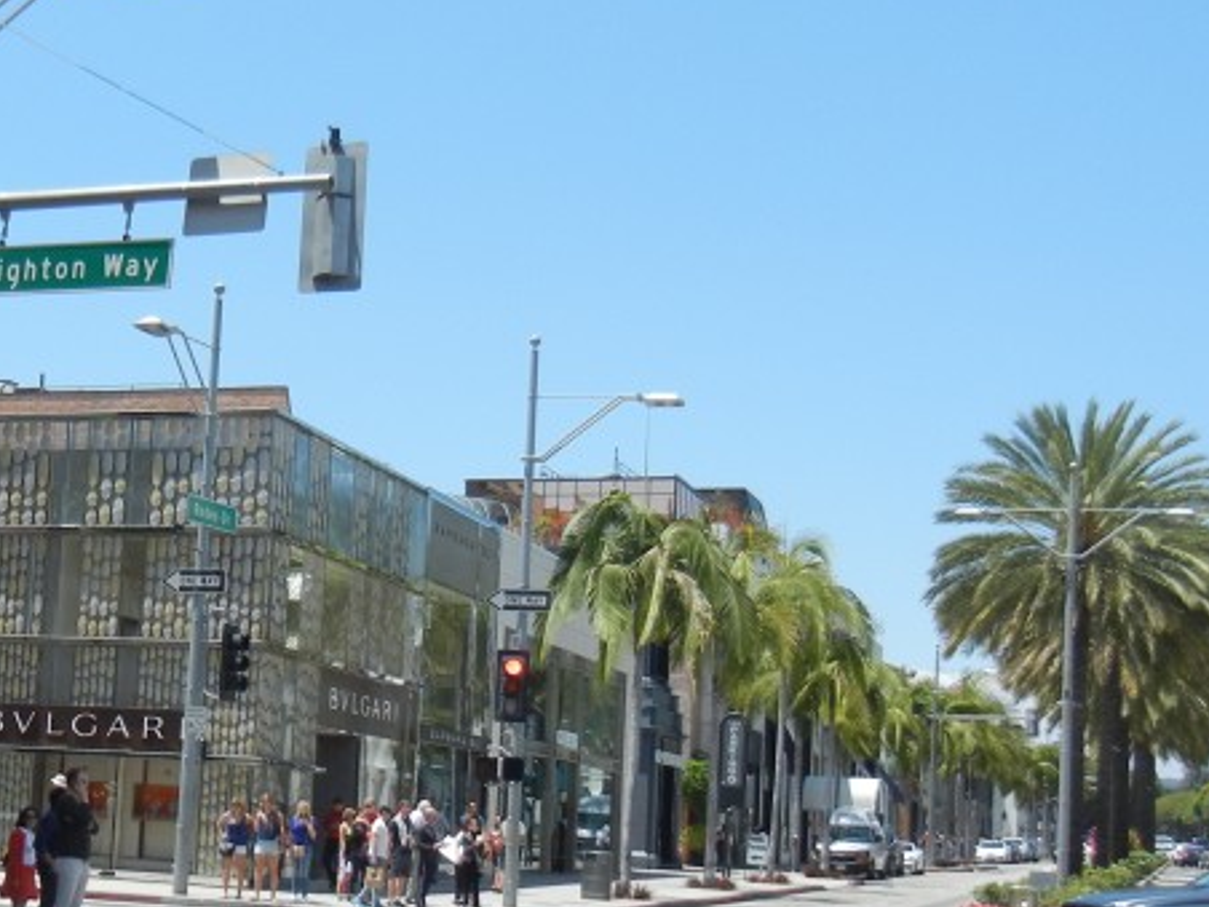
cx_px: 118
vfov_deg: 21.5
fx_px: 2375
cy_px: 610
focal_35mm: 68
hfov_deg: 27.5
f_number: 7
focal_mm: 5.4
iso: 160
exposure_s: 1/291
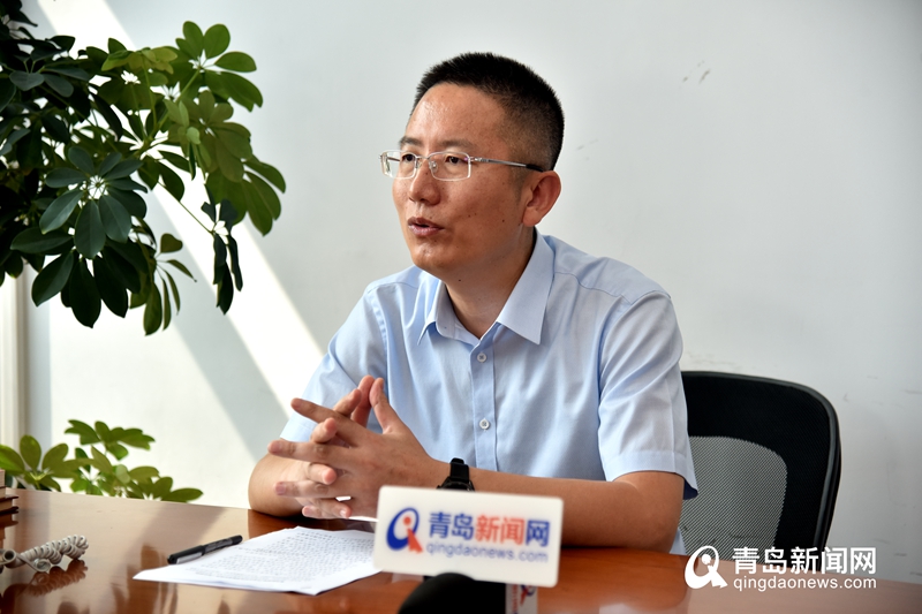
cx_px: 461
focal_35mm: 78
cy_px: 307
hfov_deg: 26.0
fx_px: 1997
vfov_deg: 17.5
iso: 640
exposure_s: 1/500
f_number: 4
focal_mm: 78
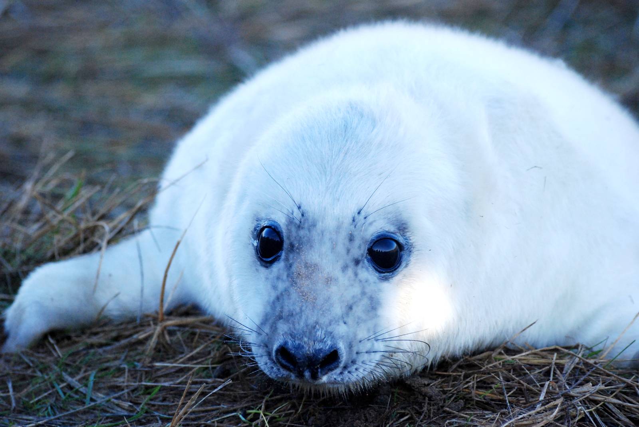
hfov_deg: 8.1
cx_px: 320
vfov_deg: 5.4
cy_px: 214
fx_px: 4532
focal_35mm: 255
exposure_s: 1/1000
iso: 1000
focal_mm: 170
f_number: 4.8
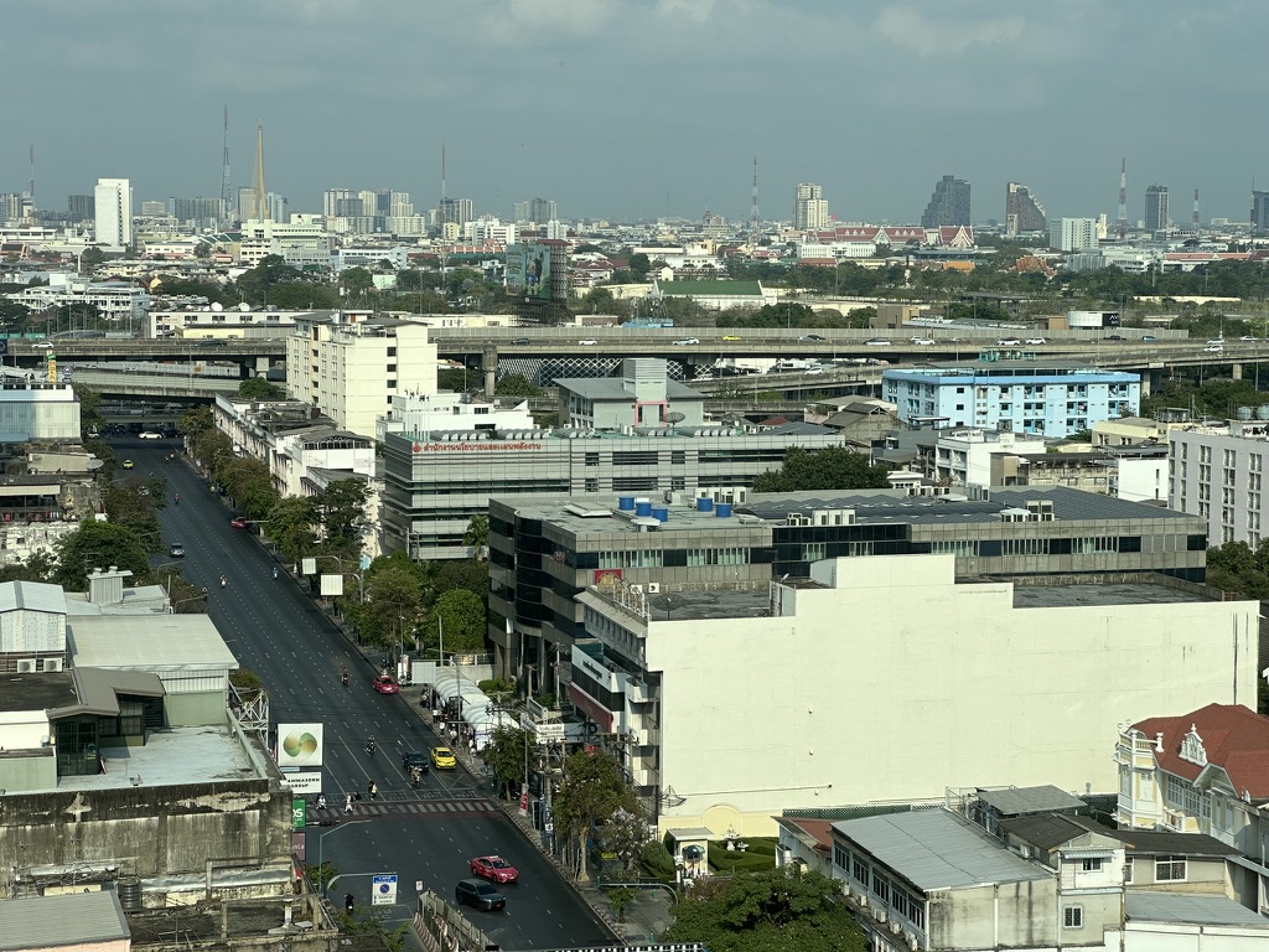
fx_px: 2823
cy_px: 476
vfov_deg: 19.1
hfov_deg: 25.3
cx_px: 634
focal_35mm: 77
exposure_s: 1/943
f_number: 2.8
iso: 32
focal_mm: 9
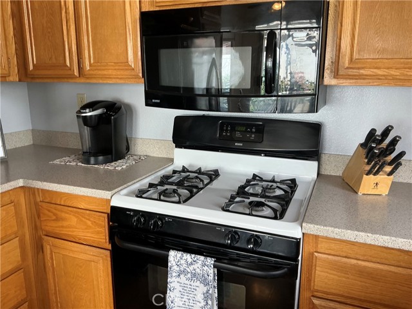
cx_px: 206
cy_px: 154
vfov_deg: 49.7
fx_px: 333
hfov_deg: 63.4
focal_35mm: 28
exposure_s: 1/60
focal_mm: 3
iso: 50
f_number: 1.8
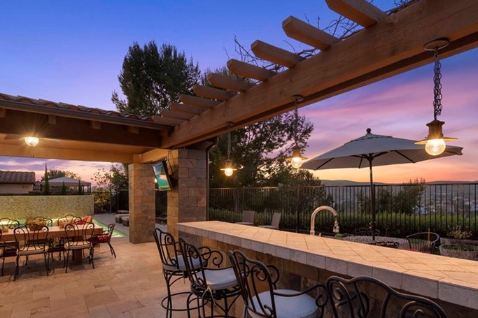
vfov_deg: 58.9
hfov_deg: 81.2
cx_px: 241
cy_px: 193
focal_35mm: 21
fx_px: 279
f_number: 7.1
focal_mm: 14
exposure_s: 1/5
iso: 160
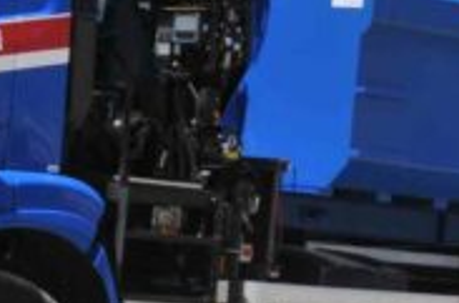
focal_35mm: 227
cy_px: -233
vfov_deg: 5.9
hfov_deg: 9.1
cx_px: 291
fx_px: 2884
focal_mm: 27
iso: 200
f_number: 10
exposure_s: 1/400
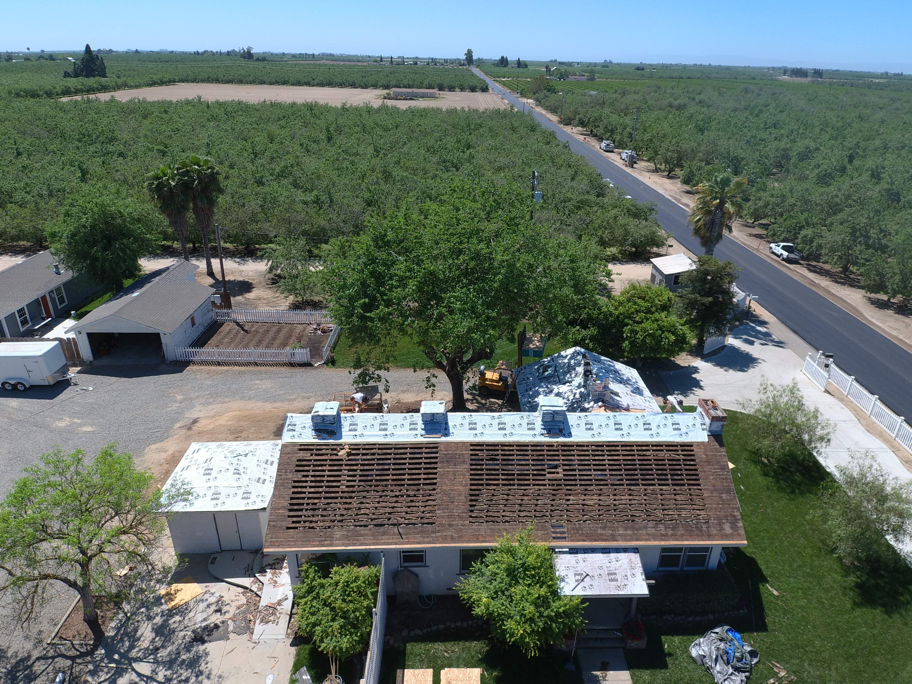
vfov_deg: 71.5
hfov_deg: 87.7
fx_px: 474
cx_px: 476
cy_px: 324
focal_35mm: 18
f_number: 2.8
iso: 100
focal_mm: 3.15
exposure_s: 1/926
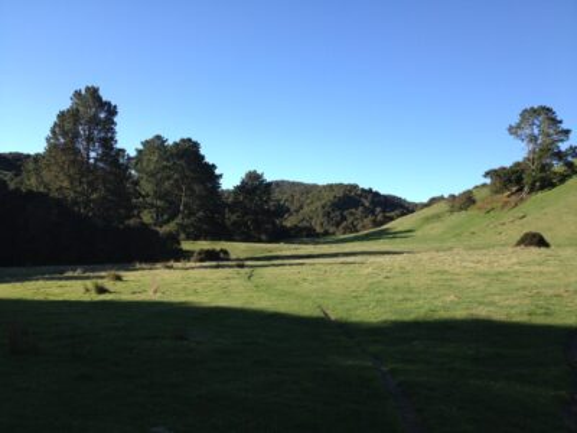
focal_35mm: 35
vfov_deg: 40.7
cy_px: 216
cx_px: 288
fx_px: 583
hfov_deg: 52.6
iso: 50
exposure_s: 1/699
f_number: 2.4
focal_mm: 4.28
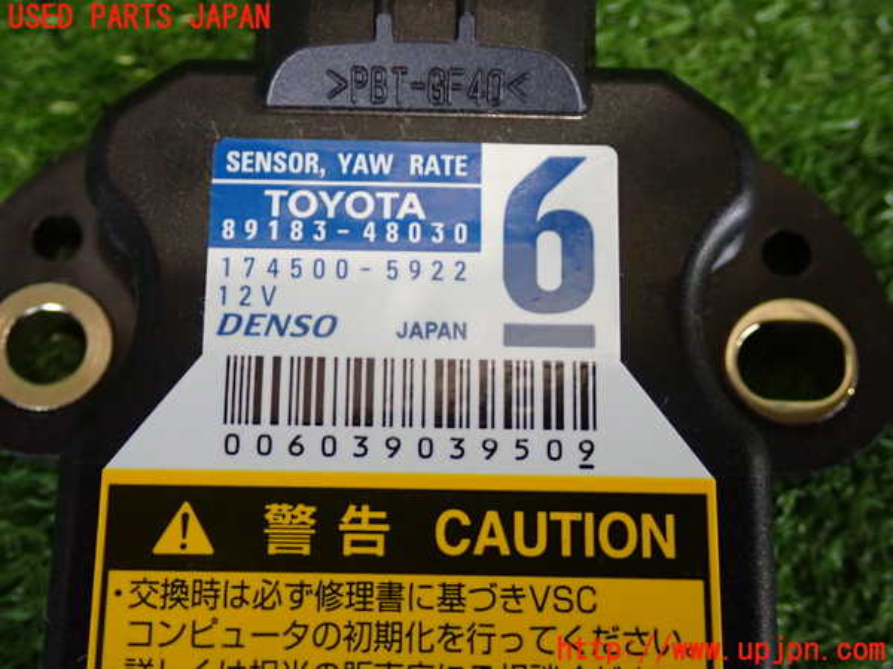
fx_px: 1290
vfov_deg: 29.1
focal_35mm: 50
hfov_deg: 38.2
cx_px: 446
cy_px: 334
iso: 800
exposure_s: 1/40
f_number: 3.2
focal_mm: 9.01
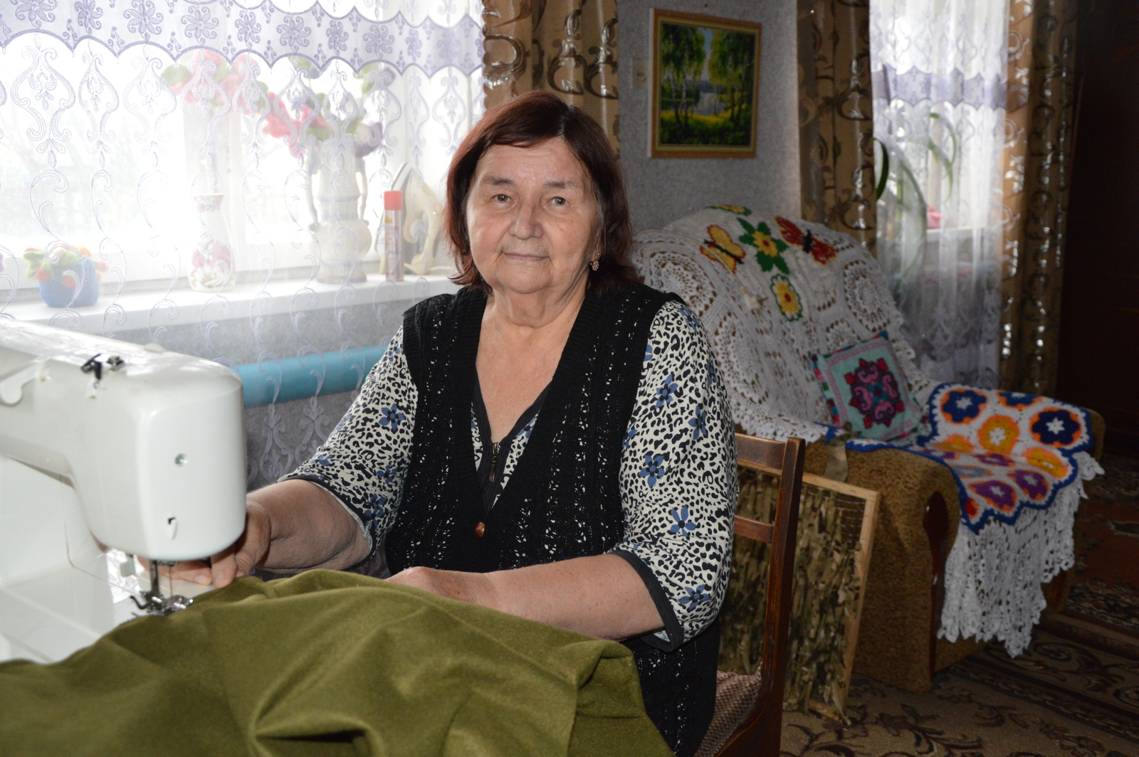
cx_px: 570
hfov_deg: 53.2
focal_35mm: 36
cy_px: 378
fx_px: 1138
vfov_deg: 36.8
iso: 1600
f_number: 3.8
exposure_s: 1/60
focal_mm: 24
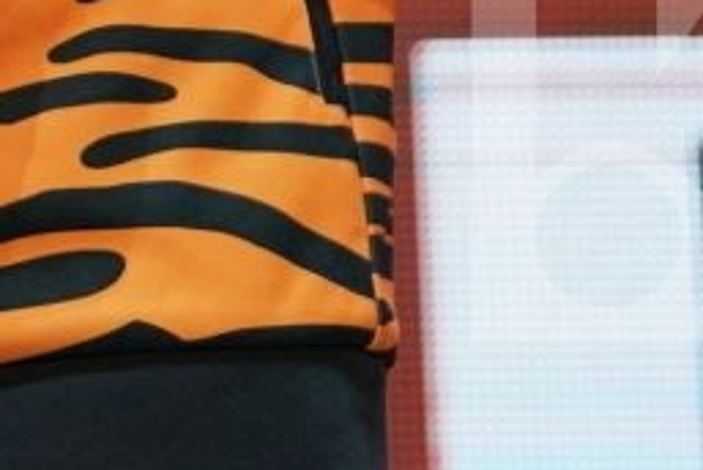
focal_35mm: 1154
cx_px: -1127
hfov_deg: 1.8
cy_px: -877
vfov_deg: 1.2
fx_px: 22560
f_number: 2.8
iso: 320
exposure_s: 1/250
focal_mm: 165
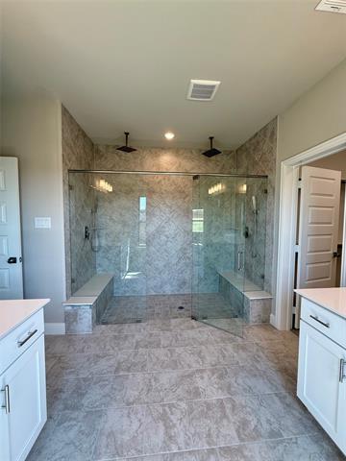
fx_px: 187
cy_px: 230
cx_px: 173
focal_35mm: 14
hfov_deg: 85.7
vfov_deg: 102.1
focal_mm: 2.22
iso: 80
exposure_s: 1/120
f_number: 2.2
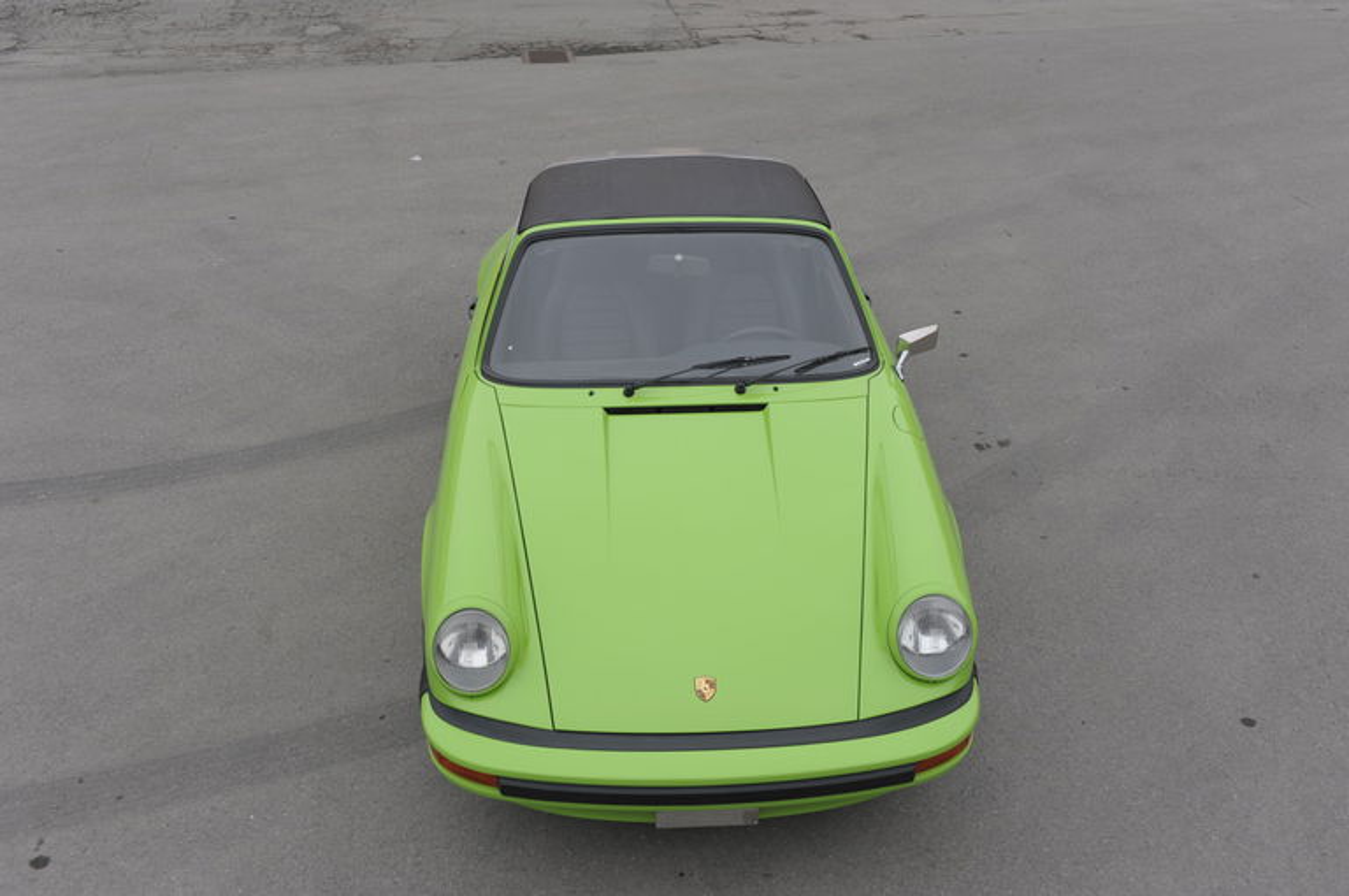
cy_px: 448
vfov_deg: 35.0
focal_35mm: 38
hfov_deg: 50.7
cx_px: 674
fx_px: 1422
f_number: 6.3
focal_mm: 38
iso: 200
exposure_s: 1/160
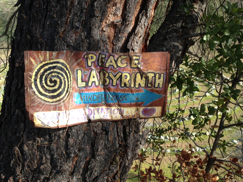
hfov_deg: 46.7
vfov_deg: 36.0
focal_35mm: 40
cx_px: 109
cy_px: 90
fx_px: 281
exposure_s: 1/467
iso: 50
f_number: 2.4
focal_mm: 4.13
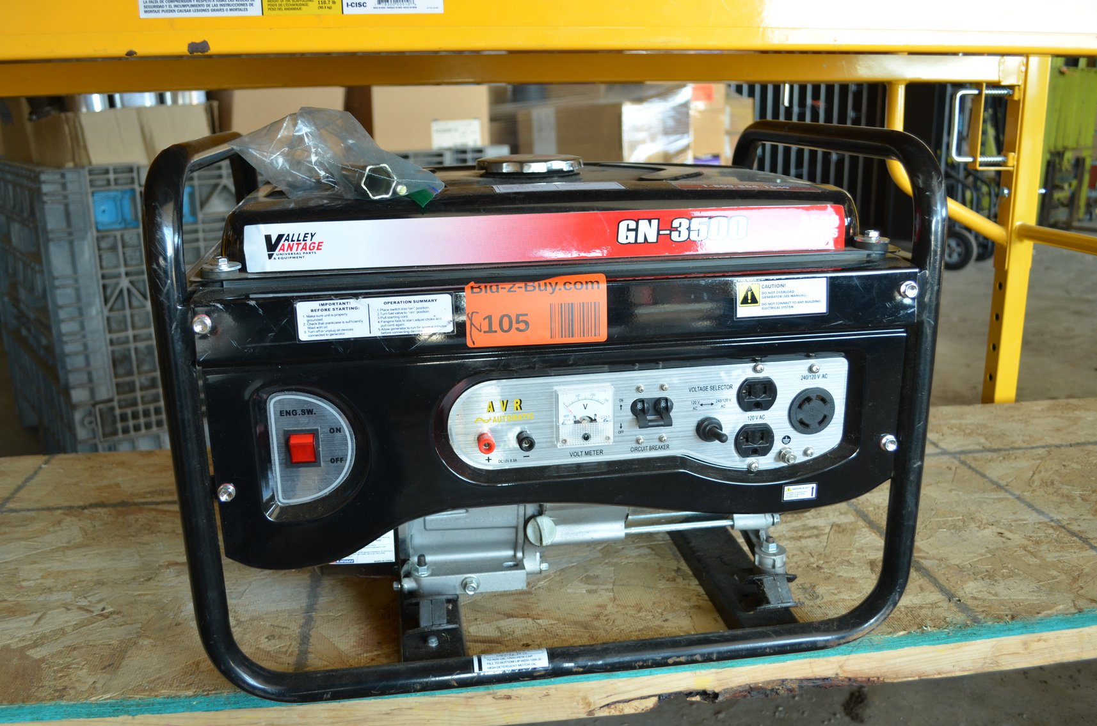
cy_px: 363
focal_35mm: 33
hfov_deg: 57.3
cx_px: 548
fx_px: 1003
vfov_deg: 39.8
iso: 400
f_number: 4.5
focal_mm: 22
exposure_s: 1/80
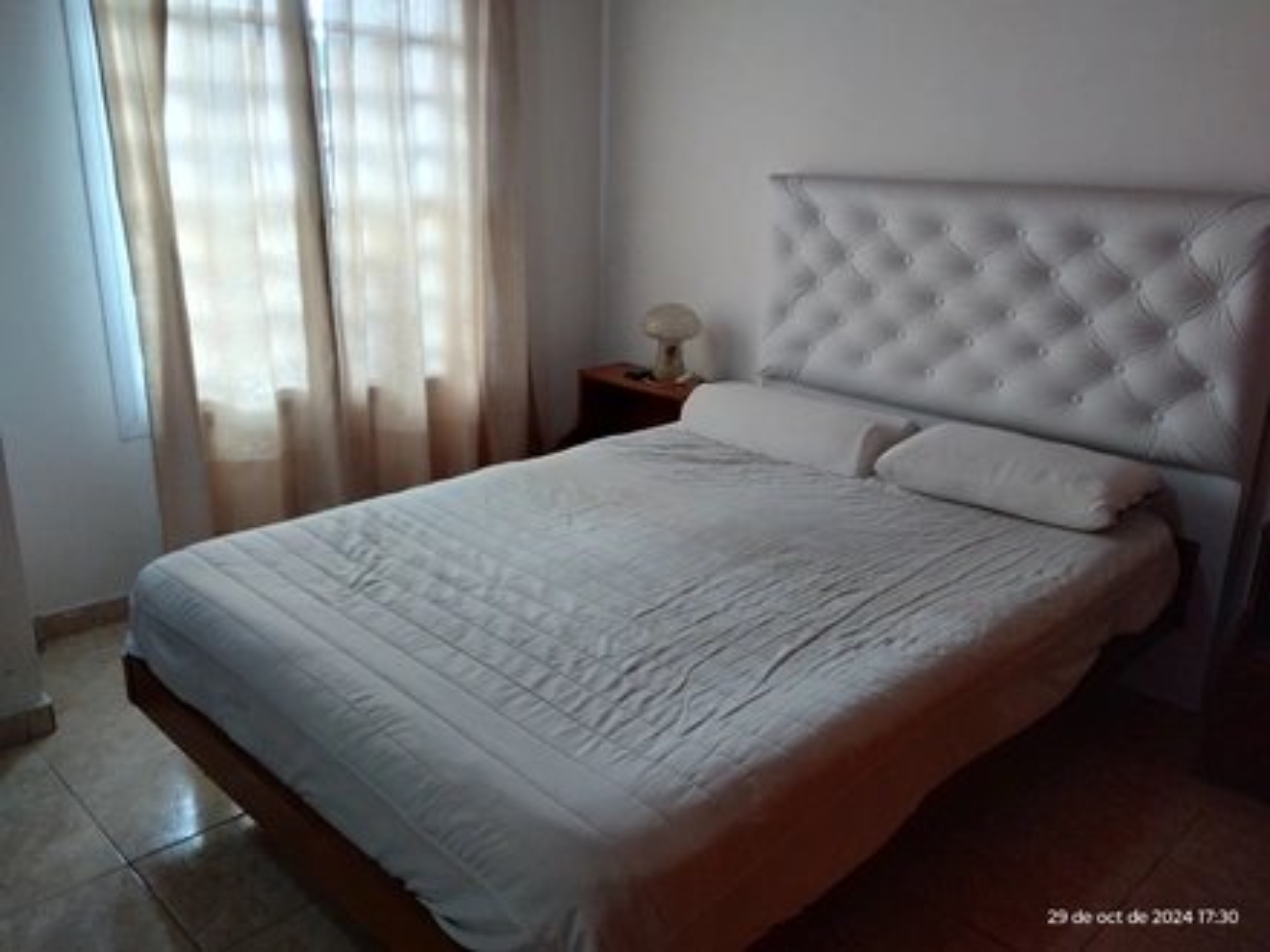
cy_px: 476
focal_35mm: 28
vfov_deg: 49.7
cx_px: 635
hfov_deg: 63.4
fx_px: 1027
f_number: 1.8
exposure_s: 1/33
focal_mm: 4.27
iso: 344
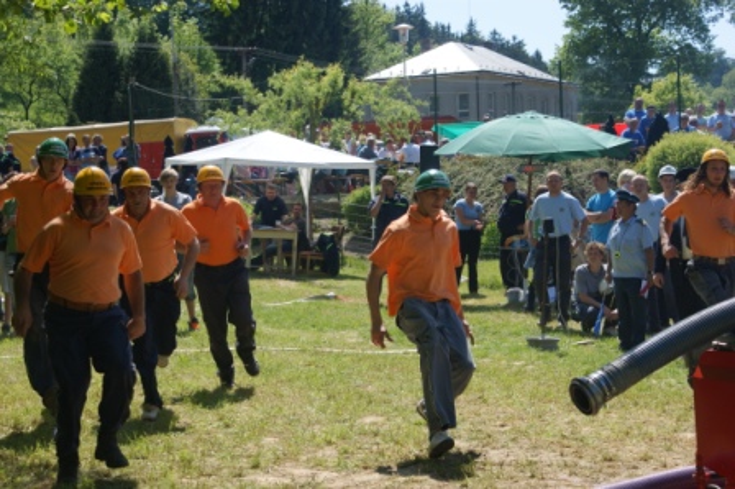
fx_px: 1836
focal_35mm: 90
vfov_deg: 15.2
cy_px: 244
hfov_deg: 22.6
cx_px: 368
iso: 100
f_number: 6.3
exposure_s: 1/320
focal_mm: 60
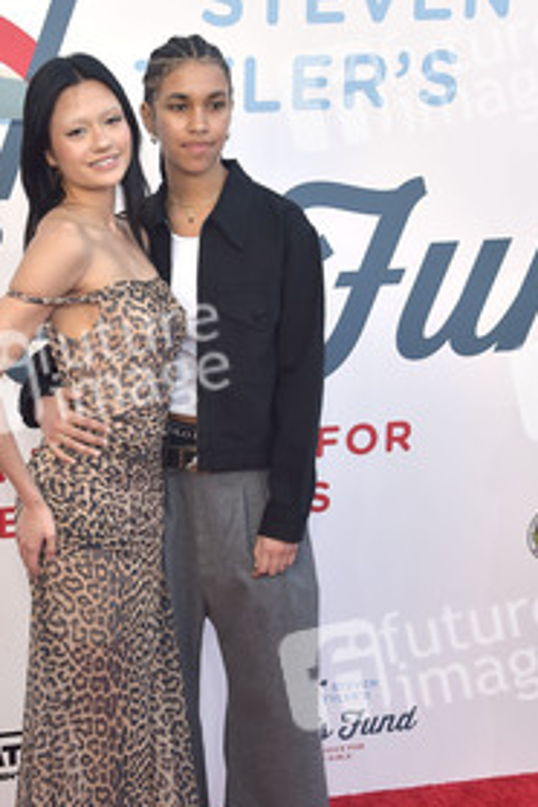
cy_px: 518
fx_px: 1412
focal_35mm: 63
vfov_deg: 31.7
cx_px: 166
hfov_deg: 21.5
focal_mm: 44
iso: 500
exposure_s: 1/250
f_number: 6.3
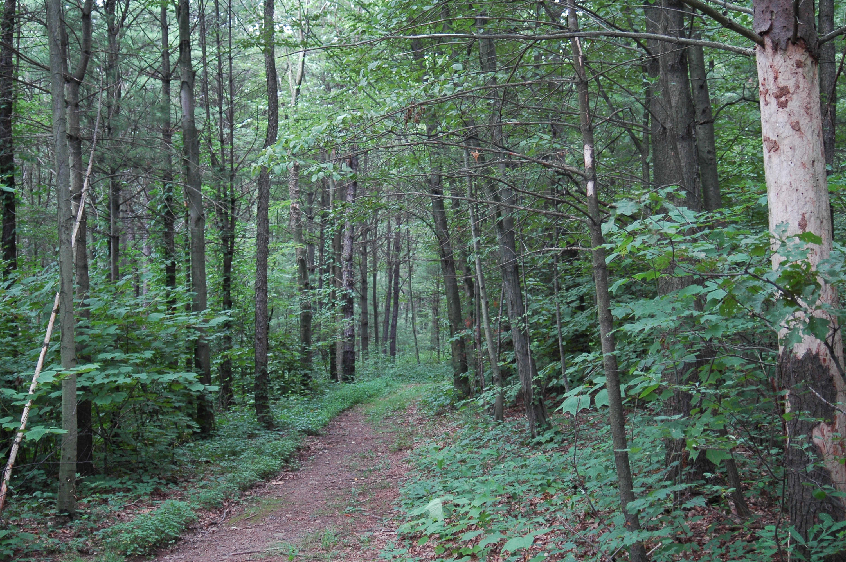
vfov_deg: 25.7
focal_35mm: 52
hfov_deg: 37.9
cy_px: 281
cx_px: 423
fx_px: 1233
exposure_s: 1/30
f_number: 3.8
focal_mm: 35
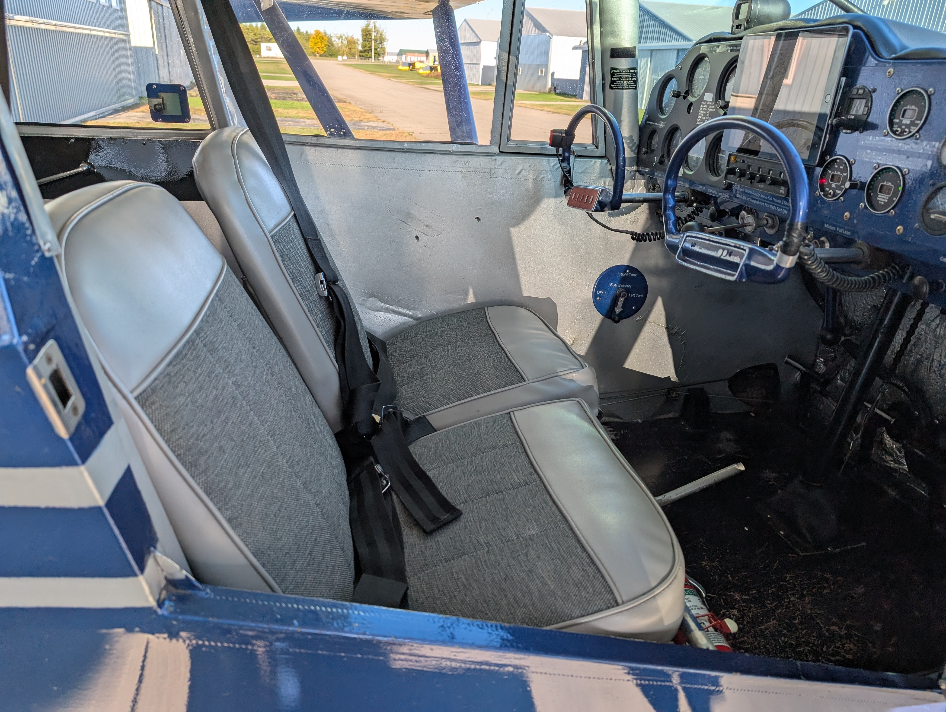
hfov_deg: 71.5
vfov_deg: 56.9
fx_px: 657
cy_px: 356
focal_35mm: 24
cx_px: 473
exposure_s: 1/323
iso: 15
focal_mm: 6.9
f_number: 1.68
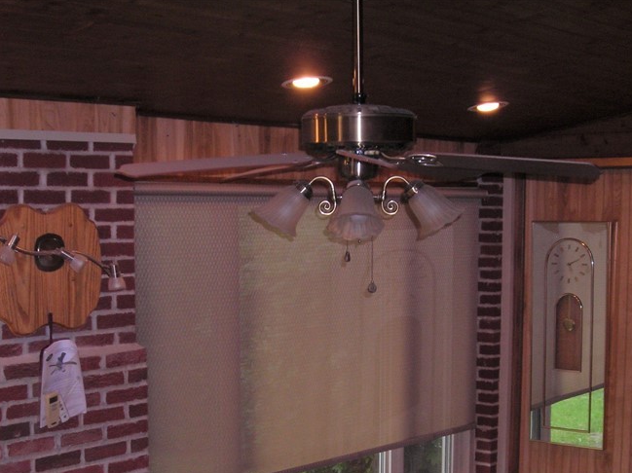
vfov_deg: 24.1
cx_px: 295
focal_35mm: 60
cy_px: 370
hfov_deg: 32.2
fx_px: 1095
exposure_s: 1/60.1
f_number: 3.2
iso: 107
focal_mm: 6.3
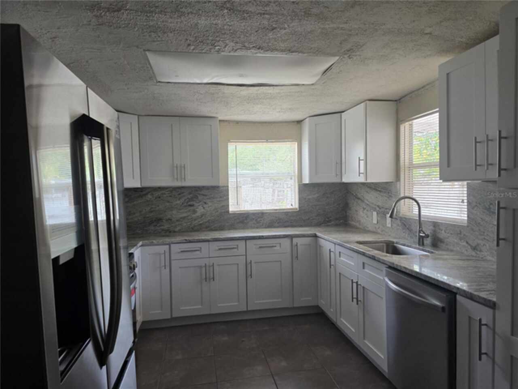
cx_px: 259
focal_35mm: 23
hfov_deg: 73.9
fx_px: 344
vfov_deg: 58.9
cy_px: 194
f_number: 1.7
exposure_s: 1/180
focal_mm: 6.3
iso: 125
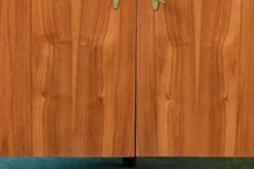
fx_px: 1404
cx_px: 107
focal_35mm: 199
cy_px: -53
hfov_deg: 10.3
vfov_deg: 6.8
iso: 1800
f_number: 4
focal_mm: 49
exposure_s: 1/50
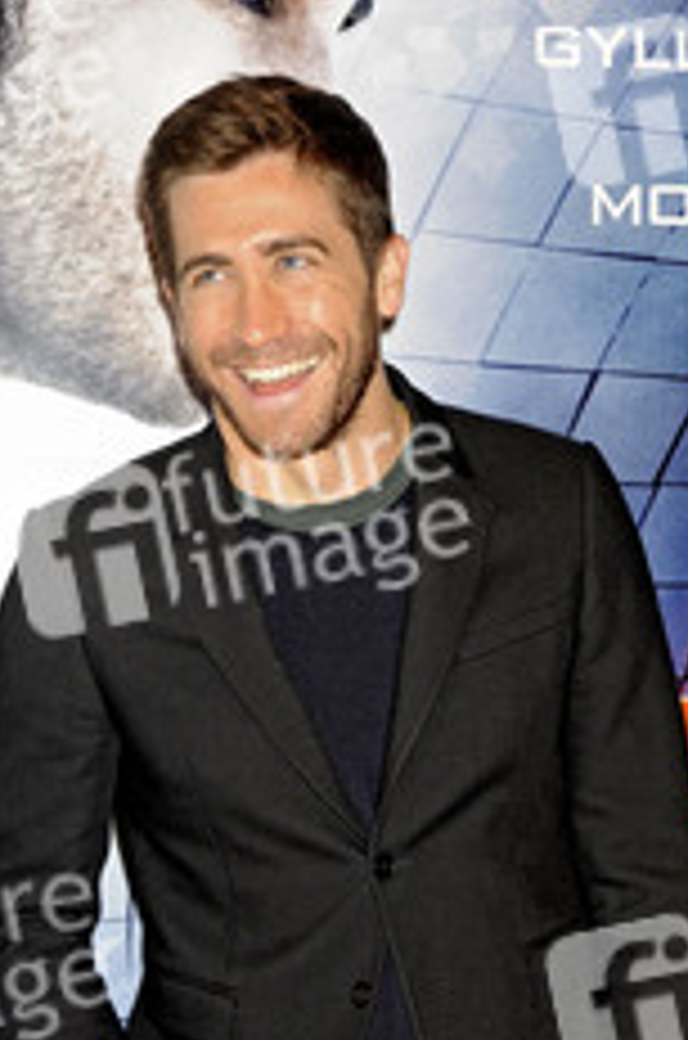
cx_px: 369
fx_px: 2995
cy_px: 756
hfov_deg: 13.1
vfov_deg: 19.6
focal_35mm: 104
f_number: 6.3
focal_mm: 60
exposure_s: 1/160
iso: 800
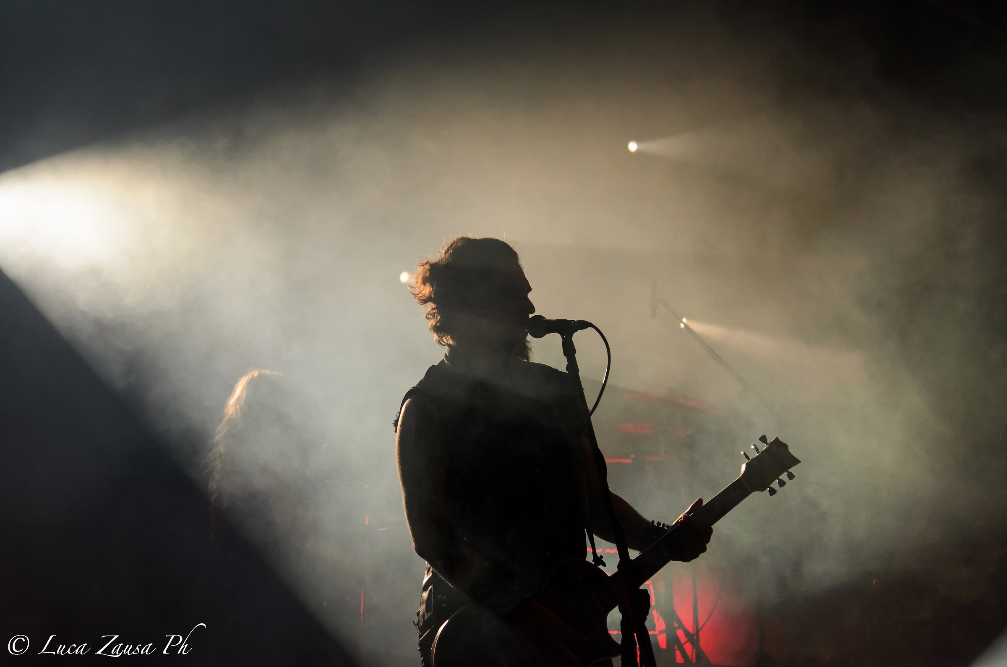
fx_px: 2093
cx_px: 504
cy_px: 334
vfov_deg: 18.1
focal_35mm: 75
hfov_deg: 27.0
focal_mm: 50
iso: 800
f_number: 4.5
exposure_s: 1/200
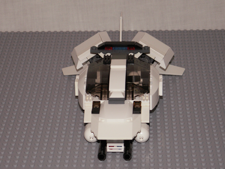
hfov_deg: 17.4
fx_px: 734
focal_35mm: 113
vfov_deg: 13.1
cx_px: 112
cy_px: 84
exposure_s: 1/40
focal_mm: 18.49
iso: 160
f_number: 3.5
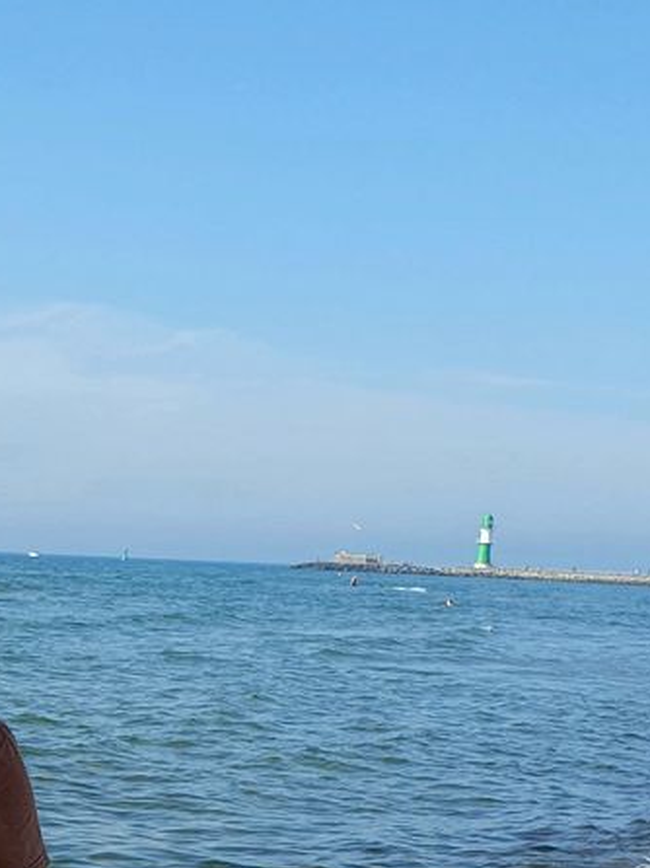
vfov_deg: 25.2
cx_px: -51
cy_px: 1028
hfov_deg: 20.1
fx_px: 1754
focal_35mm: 70
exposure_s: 1/1064
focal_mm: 4.3
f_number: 2.4
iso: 50
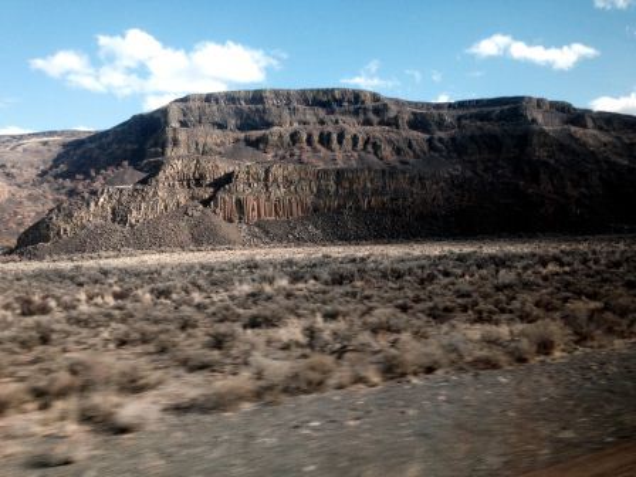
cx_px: 318
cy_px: 238
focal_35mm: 35
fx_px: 643
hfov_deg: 52.6
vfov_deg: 40.7
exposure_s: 1/120
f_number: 2.4
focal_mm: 4.28
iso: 64
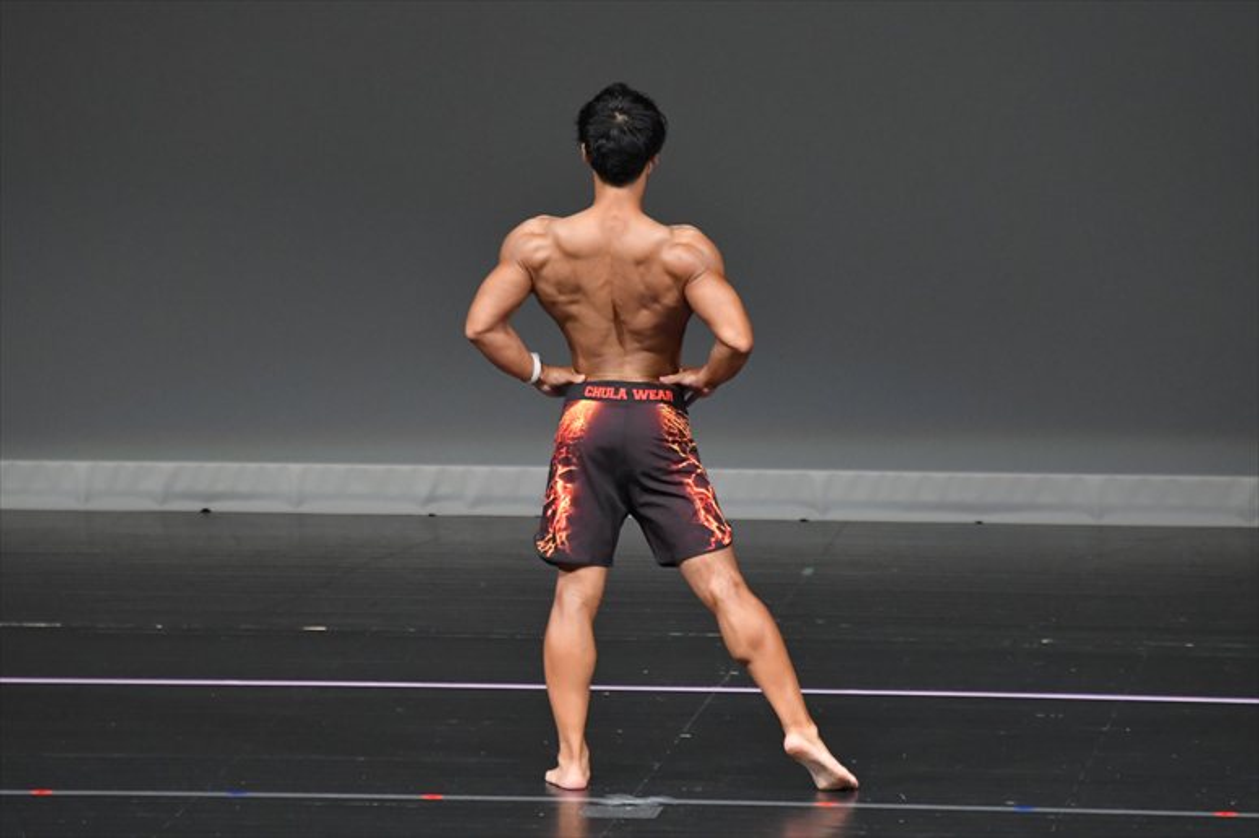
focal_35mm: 375
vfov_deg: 3.7
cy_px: 419
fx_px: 13108
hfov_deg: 5.5
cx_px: 630
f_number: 5.6
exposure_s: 1/400
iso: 4000
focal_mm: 250
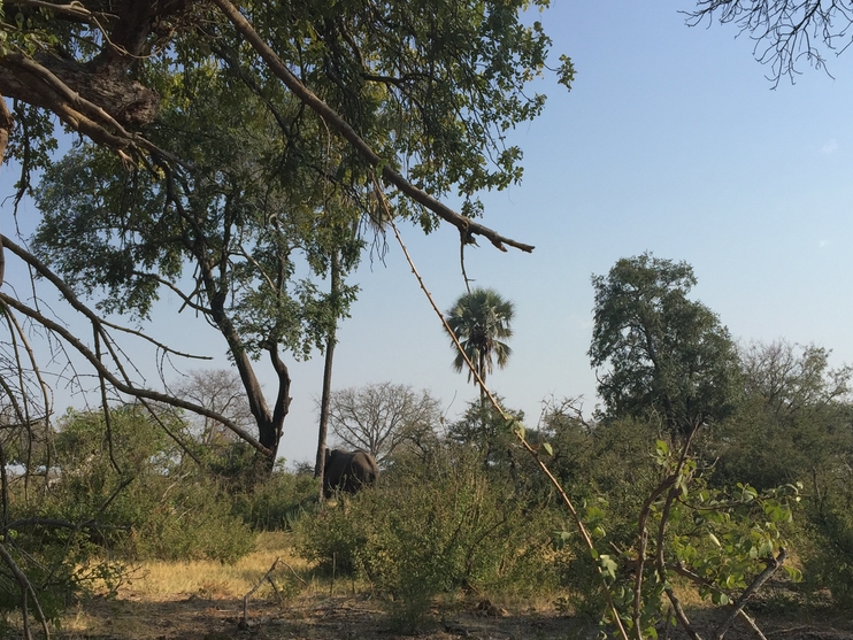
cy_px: 450
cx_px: 383
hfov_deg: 38.1
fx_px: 1232
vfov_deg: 28.8
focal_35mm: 50
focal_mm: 4.15
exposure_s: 1/1236
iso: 32
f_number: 2.2
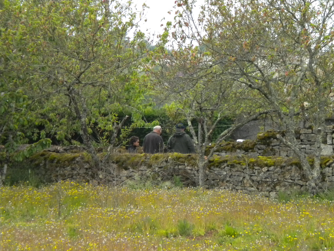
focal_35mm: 105
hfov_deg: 18.7
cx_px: 167
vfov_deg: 14.1
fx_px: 1013
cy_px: 126
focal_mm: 18.9
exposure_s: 1/225
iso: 400
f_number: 5.9
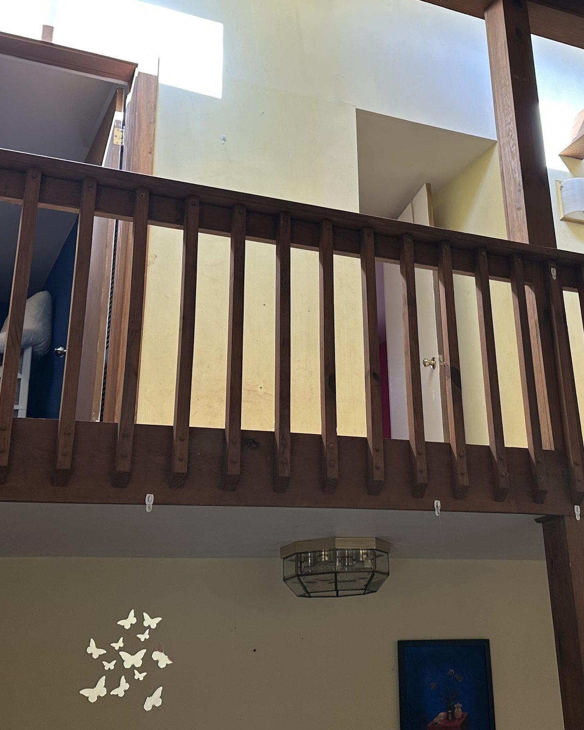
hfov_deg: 33.8
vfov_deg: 41.8
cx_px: 389
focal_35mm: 44
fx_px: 951
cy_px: 284
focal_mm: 6.86
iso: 80
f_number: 1.78
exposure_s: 1/120
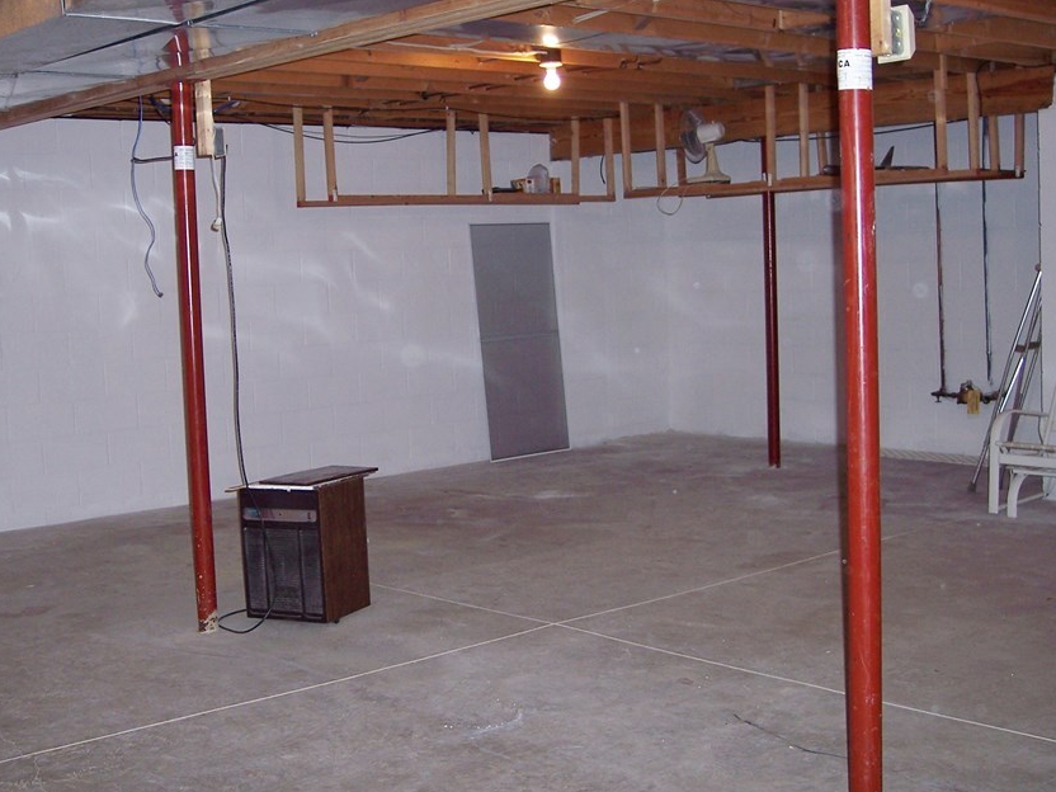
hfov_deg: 39.6
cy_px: 393
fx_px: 1464
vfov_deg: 30.3
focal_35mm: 48
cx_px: 470
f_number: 2.8
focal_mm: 8
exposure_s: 1/60
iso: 100
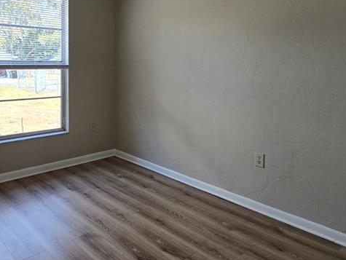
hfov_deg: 61.9
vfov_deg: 49.2
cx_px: 116
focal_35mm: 28
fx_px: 280
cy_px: 94
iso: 64
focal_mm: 2.2
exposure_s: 1/120
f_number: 2.2
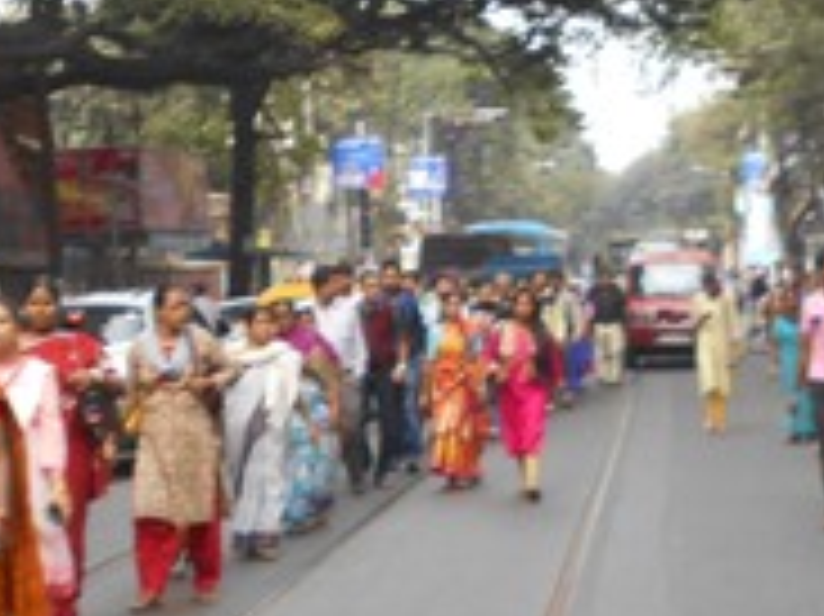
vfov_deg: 16.1
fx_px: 2165
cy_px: 459
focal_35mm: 91
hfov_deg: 21.5
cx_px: 365
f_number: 3.2
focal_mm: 4.6
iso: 80
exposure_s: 1/125
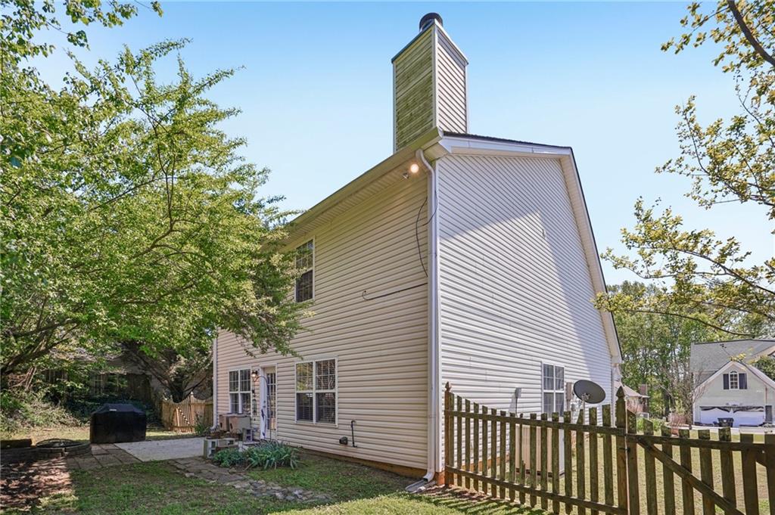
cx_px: 388
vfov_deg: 73.7
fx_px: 344
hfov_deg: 96.8
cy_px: 258
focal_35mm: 16
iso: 100
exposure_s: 1/80
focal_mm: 16
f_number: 8
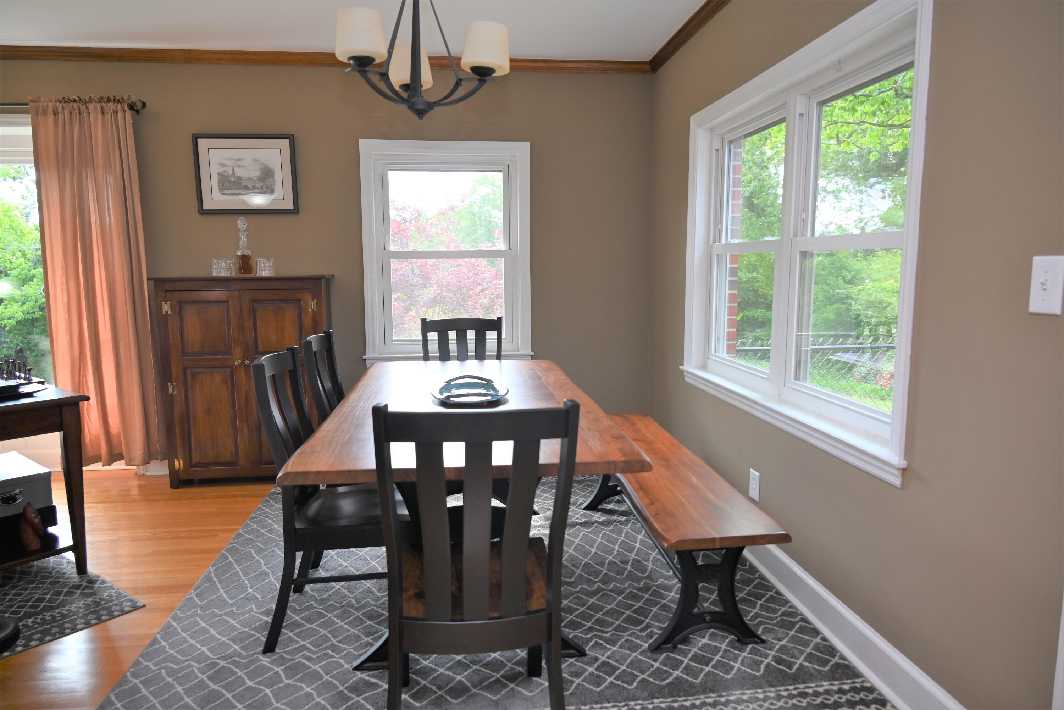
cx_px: 532
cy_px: 355
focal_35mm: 24
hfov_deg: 73.7
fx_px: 709
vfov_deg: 53.2
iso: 400
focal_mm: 24
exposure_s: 1/125
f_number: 4
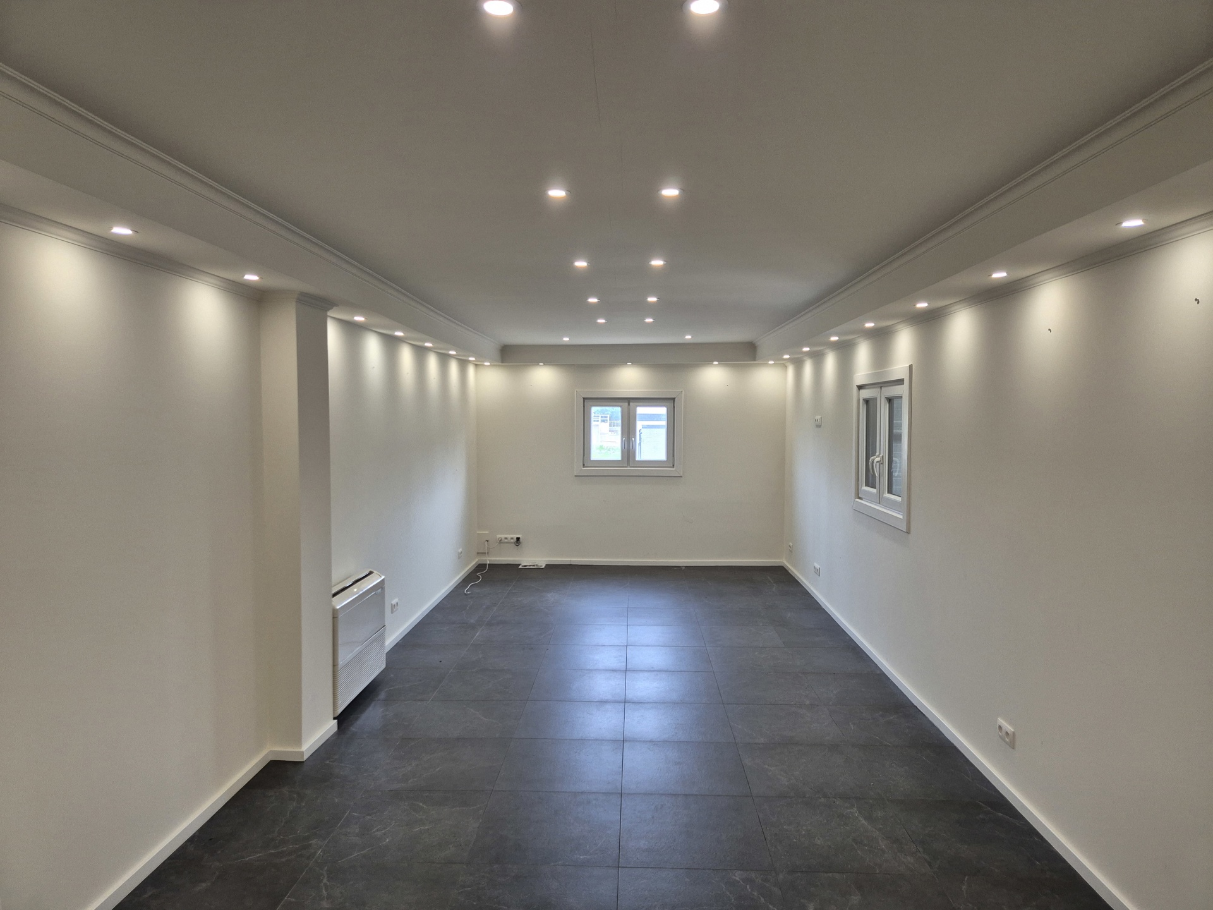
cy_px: 455
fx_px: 806
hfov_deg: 73.9
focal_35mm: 23
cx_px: 606
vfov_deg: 58.9
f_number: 1.8
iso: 160
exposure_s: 1/100
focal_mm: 5.4
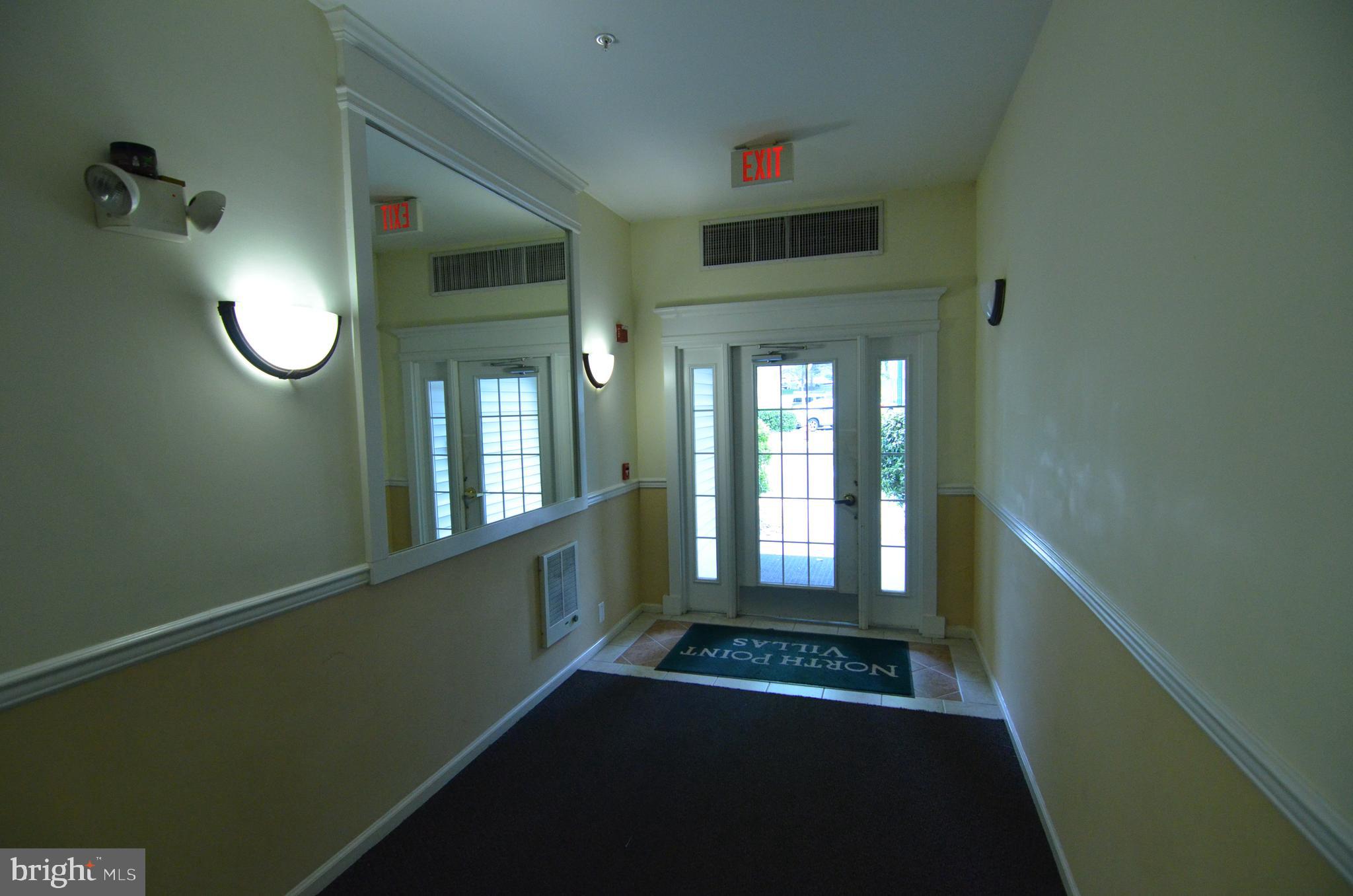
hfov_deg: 95.1
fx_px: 619
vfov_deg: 71.8
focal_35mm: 16
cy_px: 448
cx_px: 676
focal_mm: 11
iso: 2000
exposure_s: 1/100
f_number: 3.5
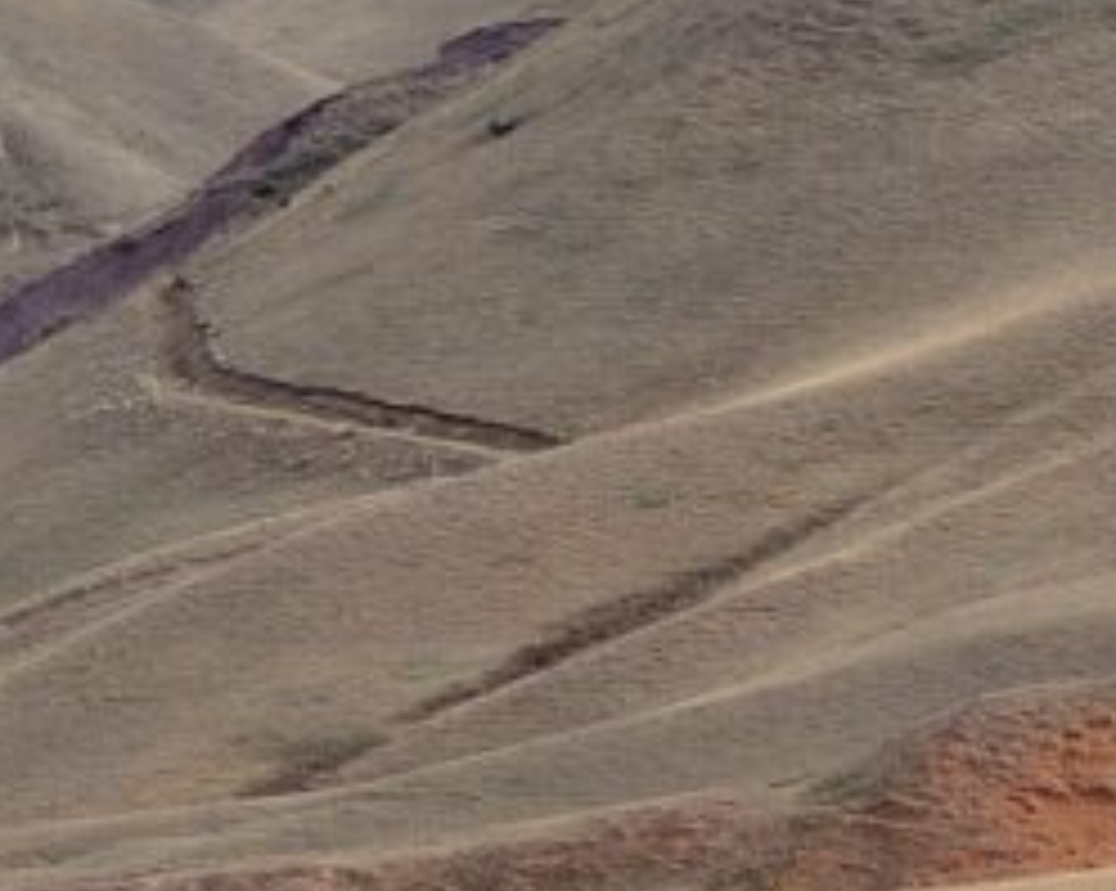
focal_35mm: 494
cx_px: 554
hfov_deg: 3.9
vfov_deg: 3.1
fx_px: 16302
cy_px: 364
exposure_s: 1/1250
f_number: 5.3
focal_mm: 85
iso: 400
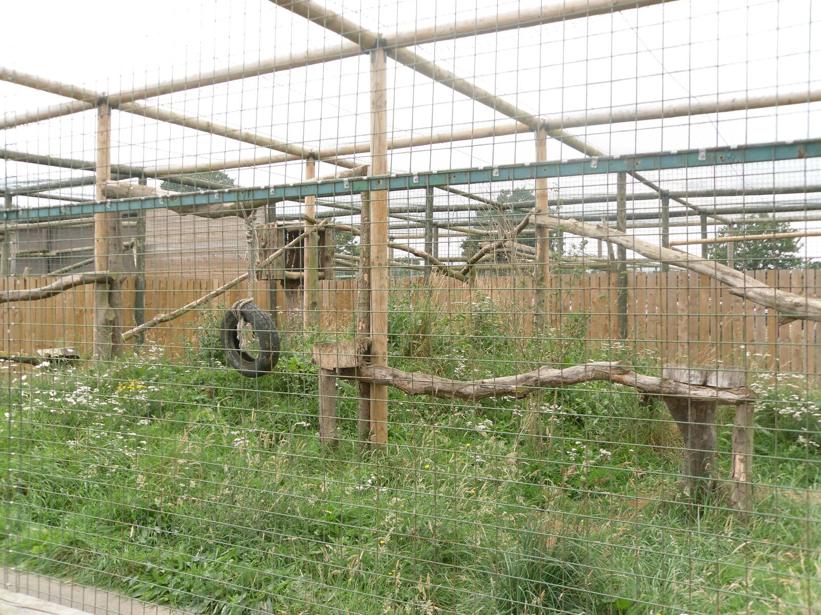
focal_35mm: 35
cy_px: 308
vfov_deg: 40.7
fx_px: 830
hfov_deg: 52.6
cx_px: 410
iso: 80
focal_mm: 6.3
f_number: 3.5
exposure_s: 1/224
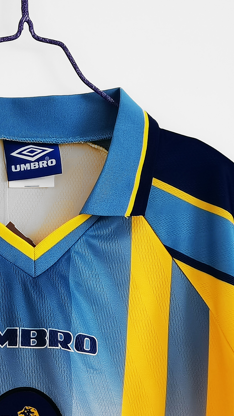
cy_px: 314
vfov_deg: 21.6
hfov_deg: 12.3
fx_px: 1081
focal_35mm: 98
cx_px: 21
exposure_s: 1/100
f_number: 1.8
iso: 160
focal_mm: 5.58
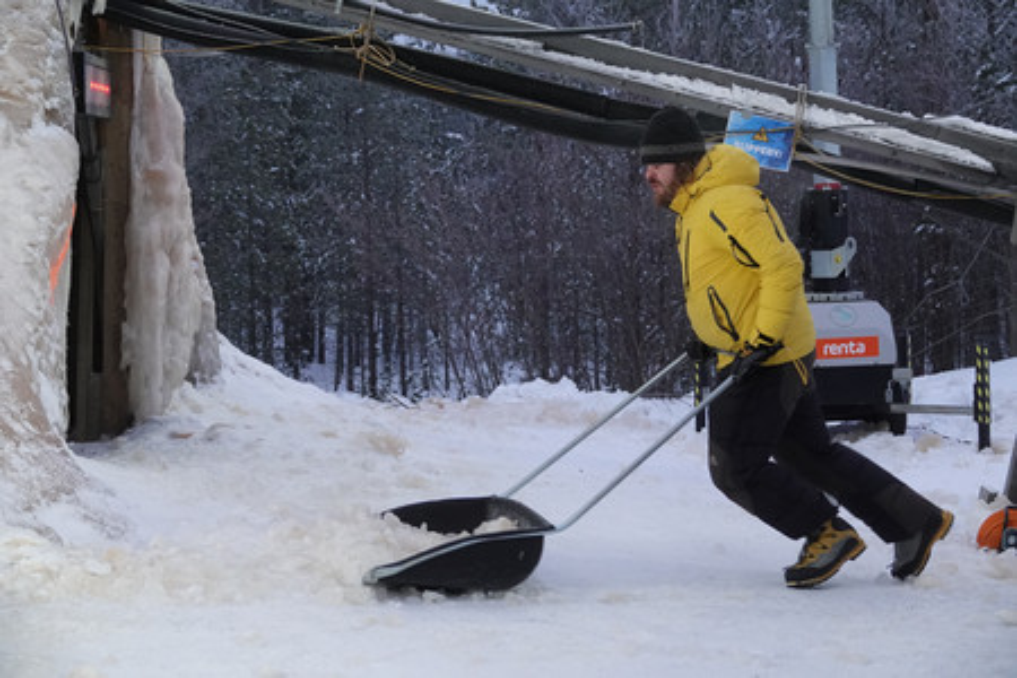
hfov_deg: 19.6
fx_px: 2938
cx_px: 508
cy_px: 339
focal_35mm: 104
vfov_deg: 13.2
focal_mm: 38.04
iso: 1600
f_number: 4
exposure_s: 1/125
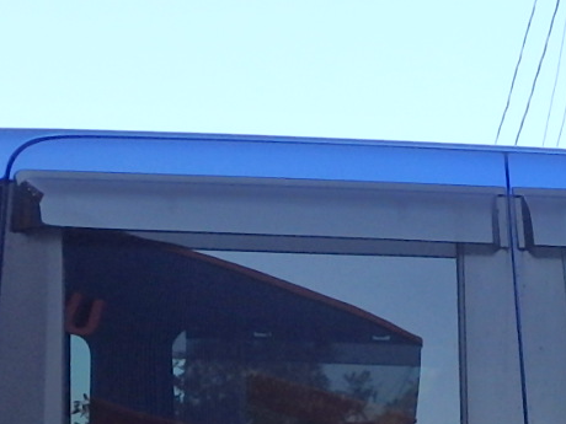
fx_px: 2731
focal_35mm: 167
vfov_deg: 8.7
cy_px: 578
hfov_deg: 11.7
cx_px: 610
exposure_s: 1/400
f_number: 3.7
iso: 125
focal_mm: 7.3
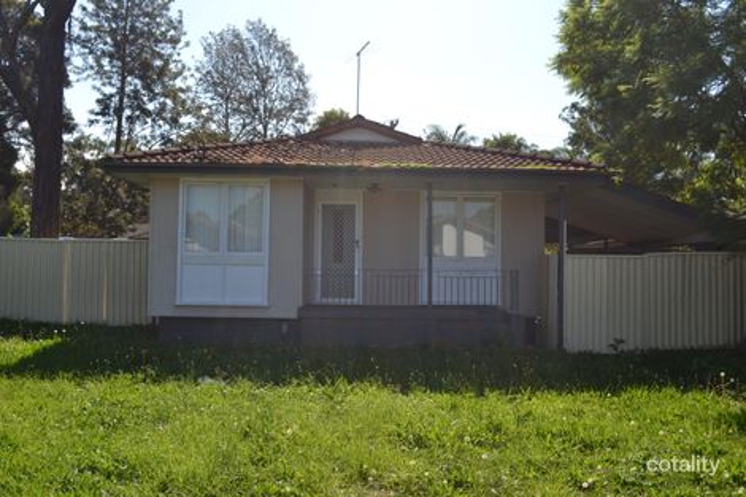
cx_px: 373
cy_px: 248
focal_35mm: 36
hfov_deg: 53.1
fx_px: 746
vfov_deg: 36.8
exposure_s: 1/200
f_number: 8
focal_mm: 24
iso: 100
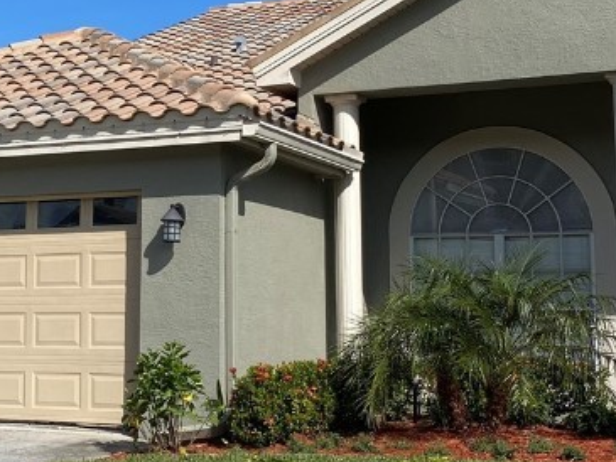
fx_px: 1299
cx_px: 81
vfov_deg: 20.1
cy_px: 152
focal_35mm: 73
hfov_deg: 25.9
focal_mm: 4.25
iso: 32
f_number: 1.8
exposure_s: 1/3623
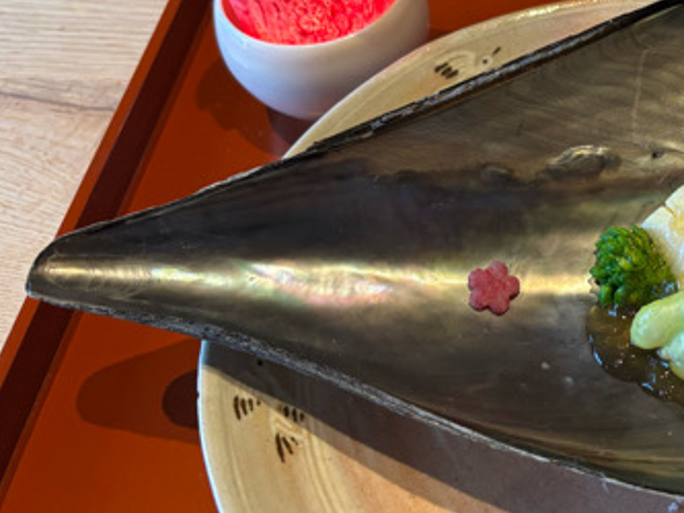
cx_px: 643
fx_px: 988
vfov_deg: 28.9
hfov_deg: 35.4
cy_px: 156
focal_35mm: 50
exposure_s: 1/60
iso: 250
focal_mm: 5.96
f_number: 1.6
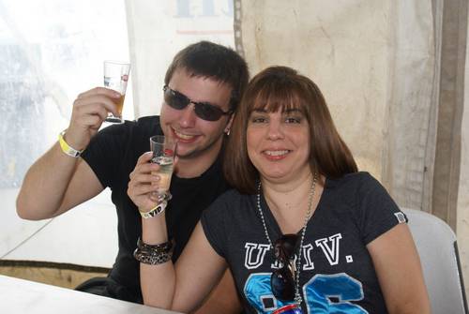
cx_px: 234
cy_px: 157
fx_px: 685
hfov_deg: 37.8
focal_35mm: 52
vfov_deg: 25.8
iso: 400
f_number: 8
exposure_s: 1/60
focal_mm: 35
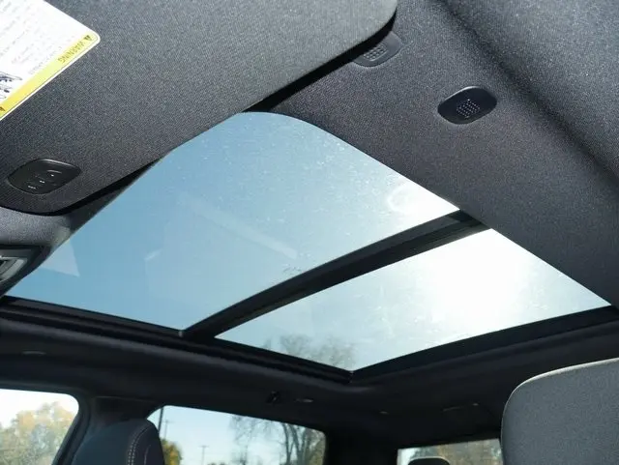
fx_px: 501
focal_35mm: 28
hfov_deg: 63.4
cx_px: 310
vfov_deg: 49.8
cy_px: 232
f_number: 5
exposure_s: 1/160
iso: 200
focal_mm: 14
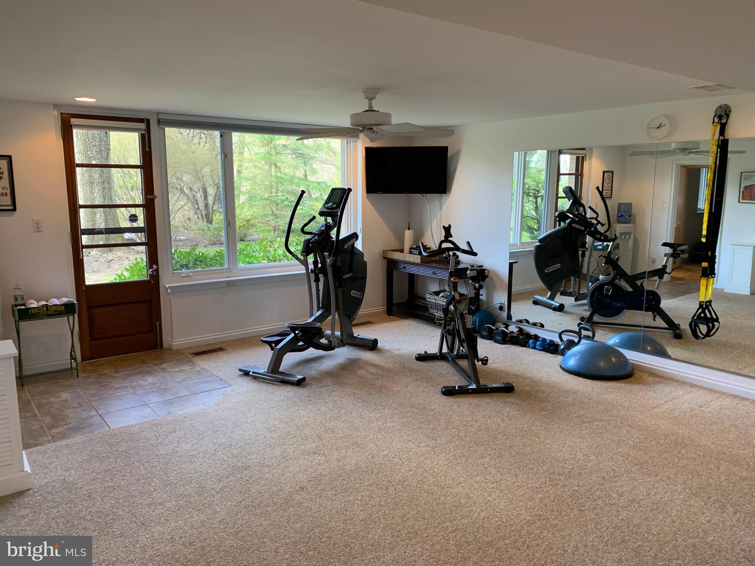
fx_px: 567
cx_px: 378
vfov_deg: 53.1
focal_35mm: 26
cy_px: 283
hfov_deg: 67.3
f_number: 1.8
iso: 80
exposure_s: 1/60
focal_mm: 4.25
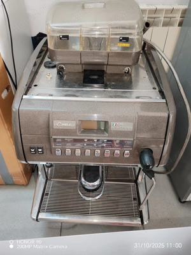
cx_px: 96
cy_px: 128
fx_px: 199
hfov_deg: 51.4
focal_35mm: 27
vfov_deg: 65.3
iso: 2000
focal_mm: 6.12
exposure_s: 1/50
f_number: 1.9
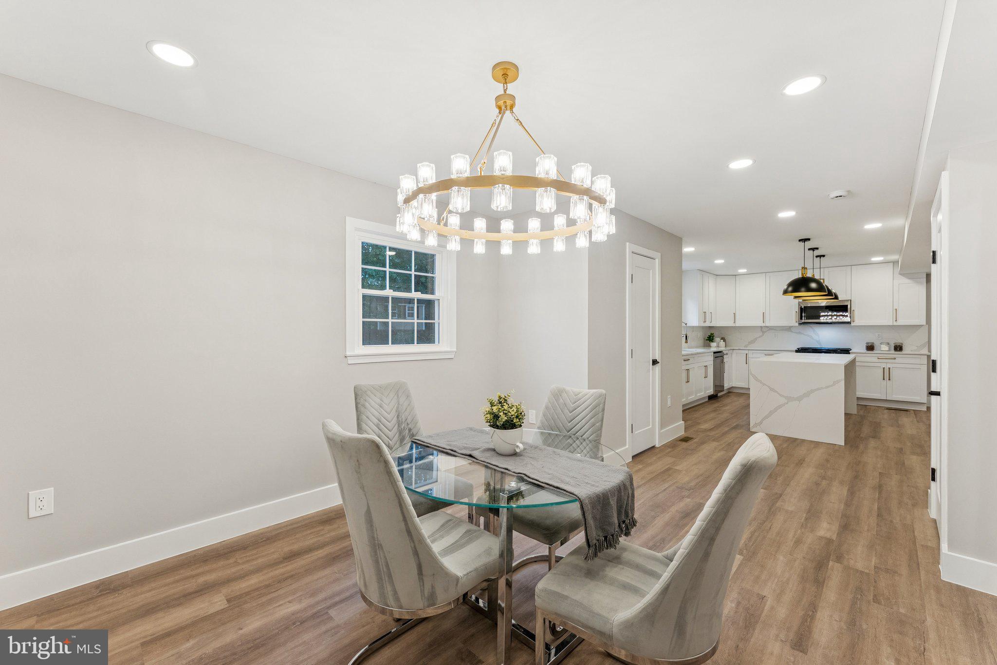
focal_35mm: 14
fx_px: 388
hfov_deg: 104.2
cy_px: 332
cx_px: 498
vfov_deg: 81.3
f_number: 9
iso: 250
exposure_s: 1/13
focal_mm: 14
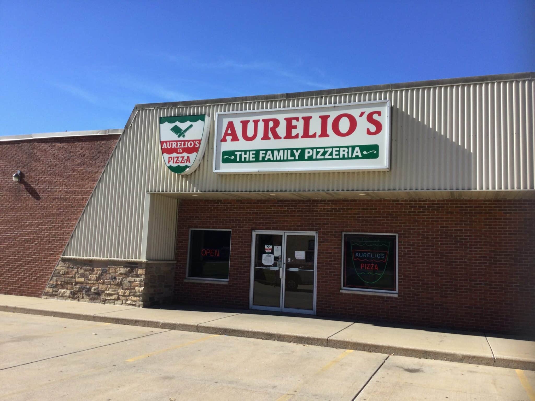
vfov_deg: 45.4
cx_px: 268
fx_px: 479
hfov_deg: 58.4
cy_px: 200
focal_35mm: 31
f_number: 2.4
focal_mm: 3.3
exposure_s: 1/754
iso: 25
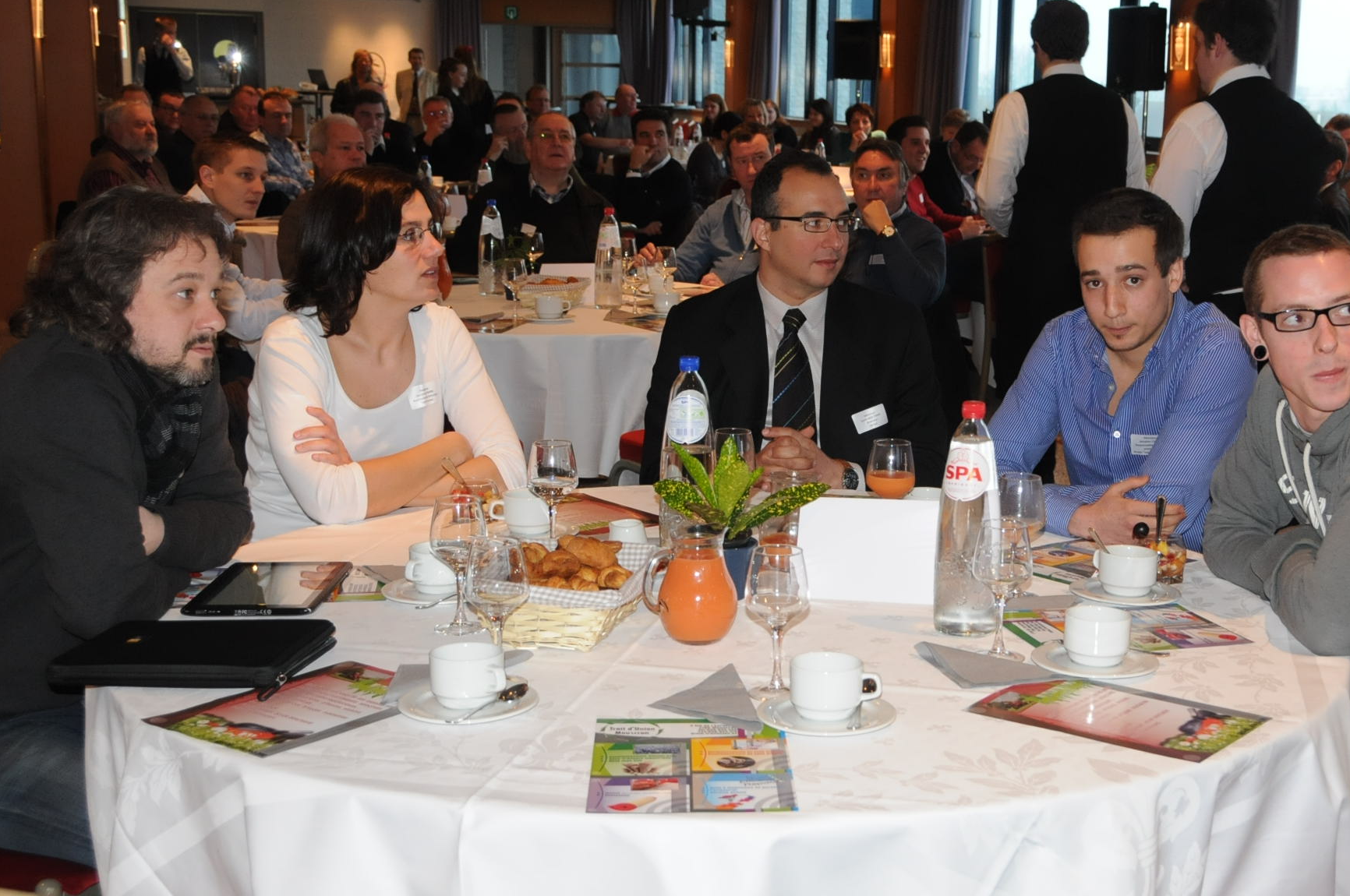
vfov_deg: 25.9
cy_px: 397
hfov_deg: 38.1
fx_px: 1947
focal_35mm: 52
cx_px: 821
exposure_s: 1/60
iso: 1000
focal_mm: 28
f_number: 5
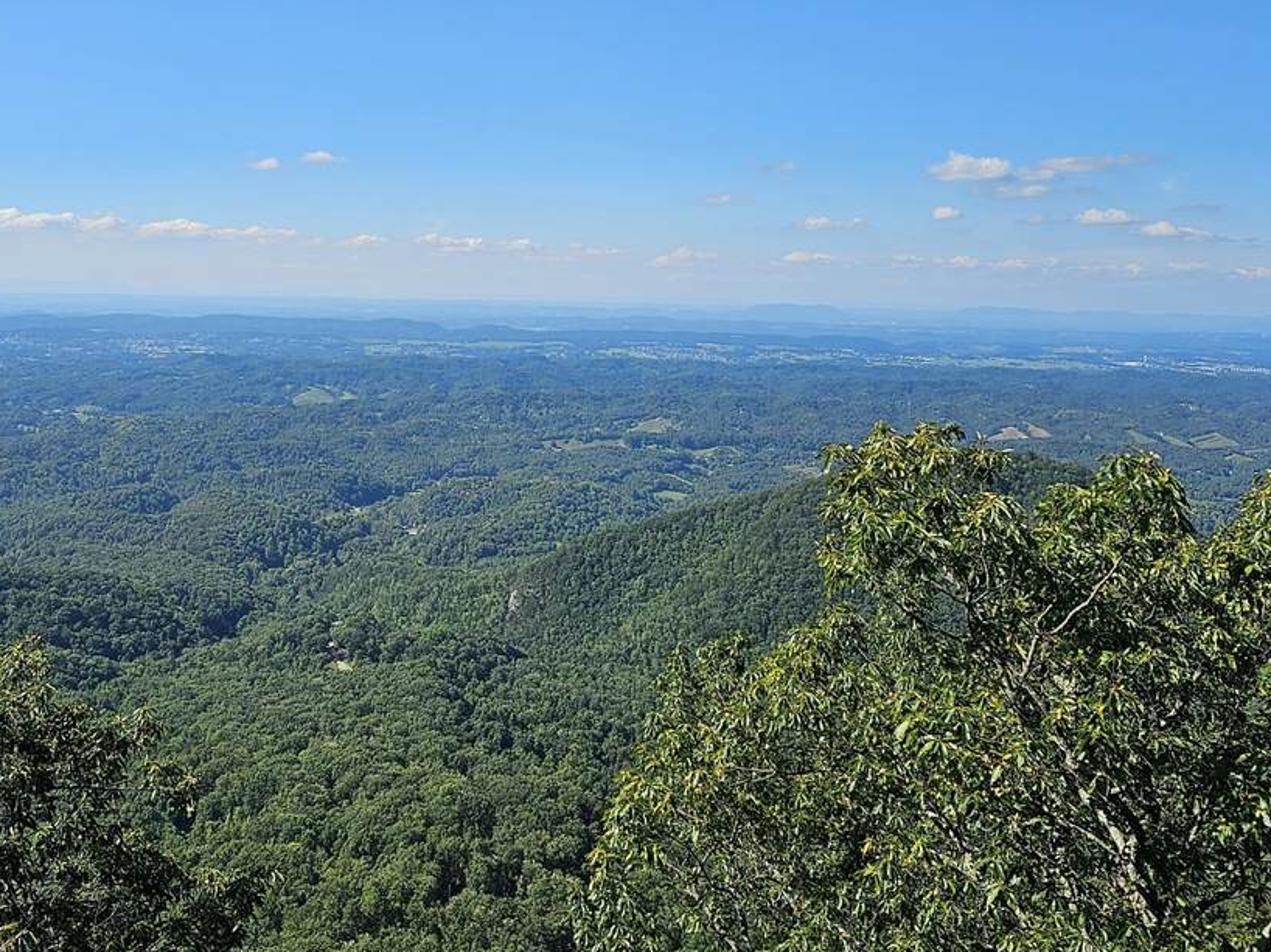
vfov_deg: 38.7
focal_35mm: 36
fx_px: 1321
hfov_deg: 50.9
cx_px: 482
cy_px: 244
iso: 16
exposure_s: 1/1453
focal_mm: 6.3
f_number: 1.7
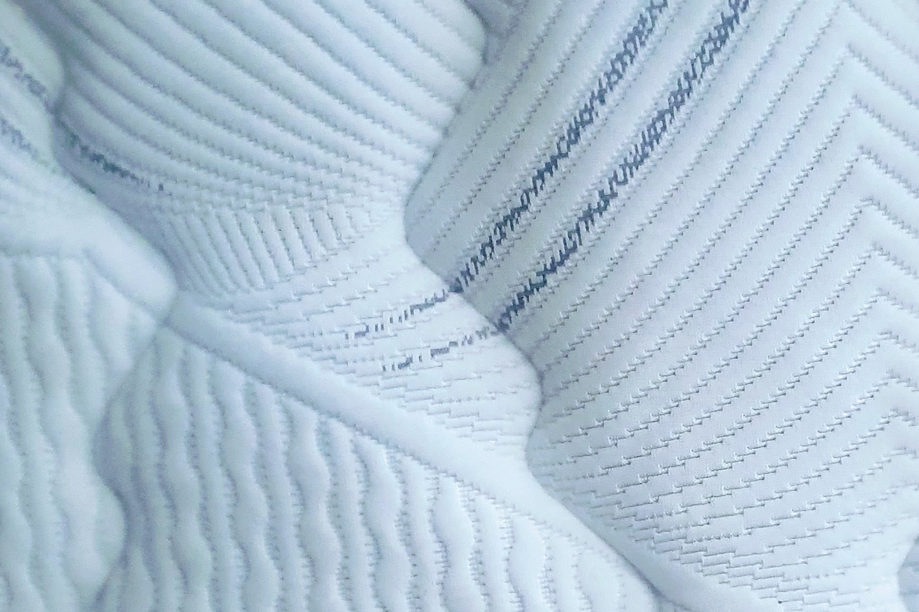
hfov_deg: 31.2
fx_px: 1634
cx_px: 609
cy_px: 525
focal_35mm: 64
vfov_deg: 20.9
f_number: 1.5
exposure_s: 1/50
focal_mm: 4.32
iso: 400
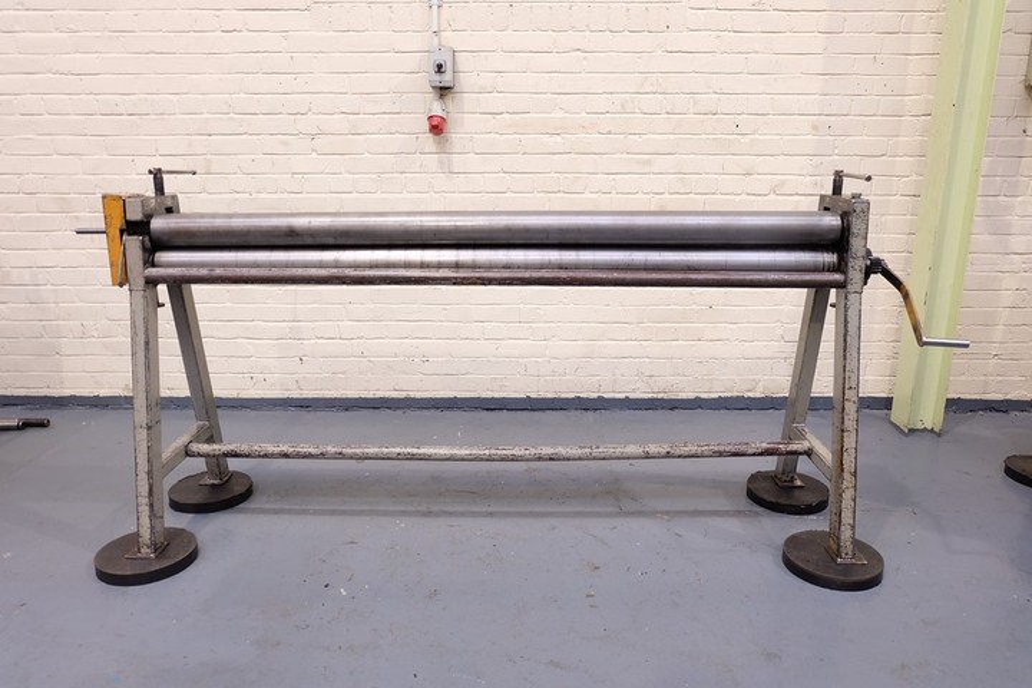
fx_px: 745
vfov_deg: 49.6
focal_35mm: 26
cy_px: 344
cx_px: 516
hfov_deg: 69.4
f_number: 3.6
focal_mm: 17.5
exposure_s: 1/7
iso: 200
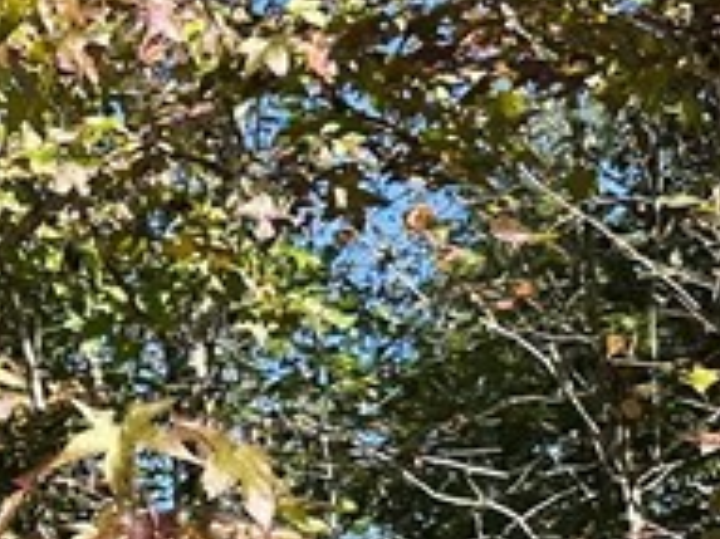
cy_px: 694
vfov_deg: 11.2
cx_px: -418
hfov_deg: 14.1
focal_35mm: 129
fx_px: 2681
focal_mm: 6.86
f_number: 1.78
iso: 80
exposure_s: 1/1393
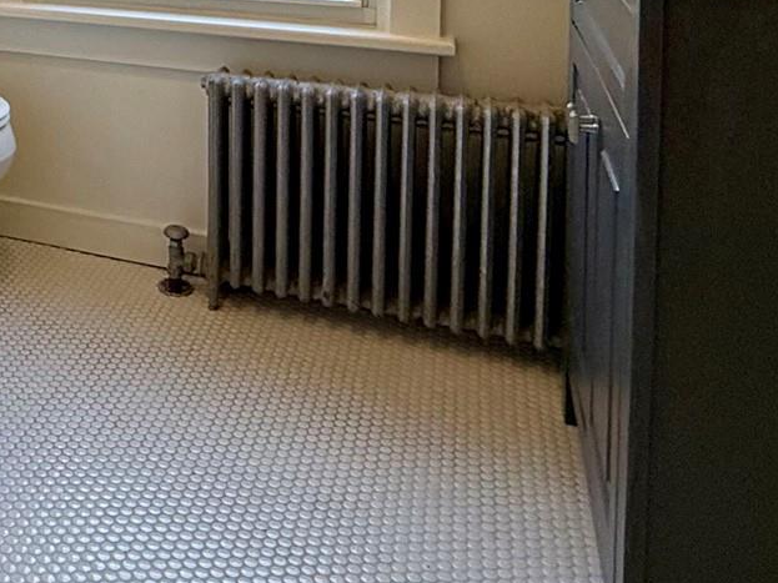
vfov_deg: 27.7
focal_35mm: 46
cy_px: -112
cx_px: -70
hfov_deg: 35.5
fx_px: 1034
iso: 160
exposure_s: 1/120
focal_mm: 2.22
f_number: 2.2
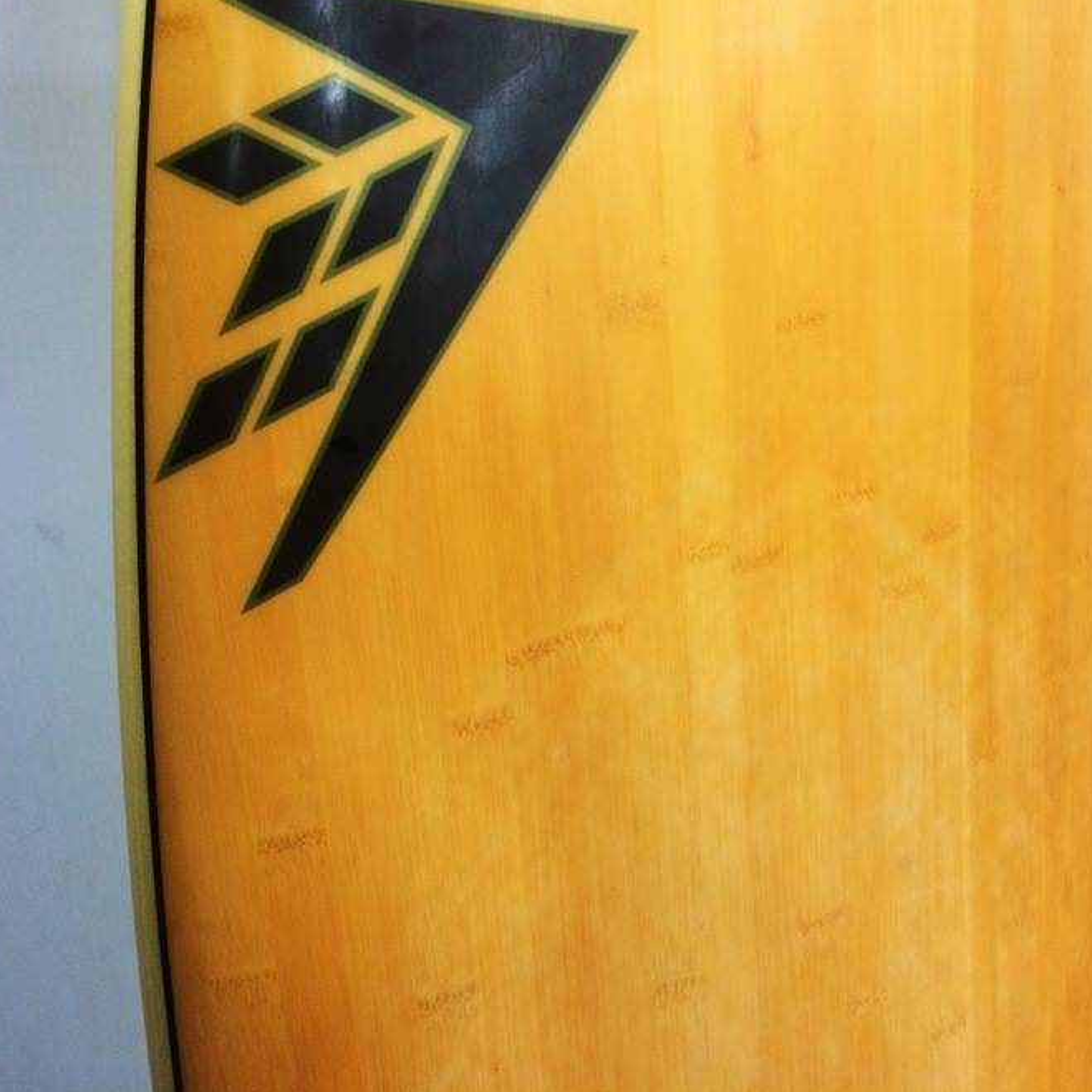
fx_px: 1249
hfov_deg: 47.1
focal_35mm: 35
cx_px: 626
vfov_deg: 47.2
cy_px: 544
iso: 64
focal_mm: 4.15
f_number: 2.2
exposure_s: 1/33
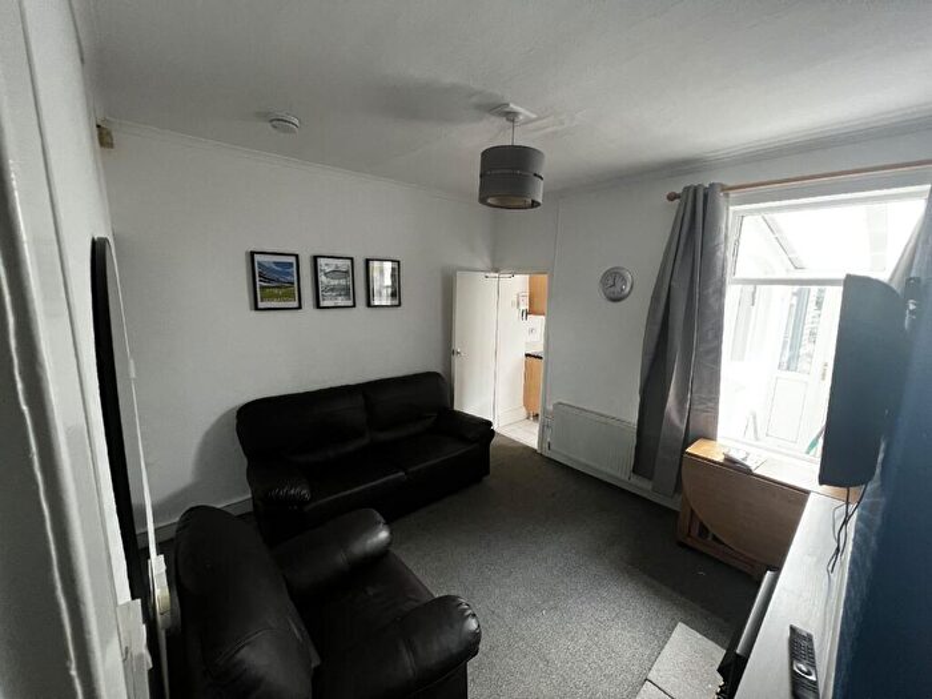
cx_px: 466
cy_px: 350
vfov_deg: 89.9
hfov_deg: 106.2
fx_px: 350
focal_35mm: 13
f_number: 1.8
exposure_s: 1/60
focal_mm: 1.57
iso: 400
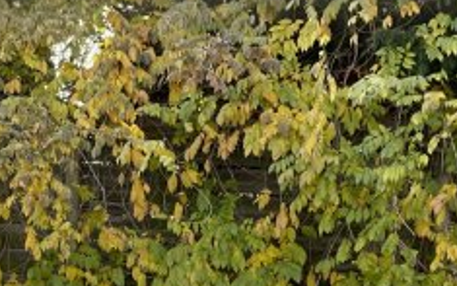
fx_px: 2305
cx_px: 93
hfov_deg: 11.3
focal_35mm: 185
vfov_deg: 7.0
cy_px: 436
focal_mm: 7.5
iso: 32
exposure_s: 1/121
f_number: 2.2
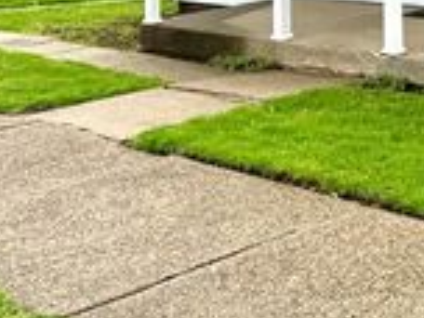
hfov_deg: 22.3
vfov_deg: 16.8
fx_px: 968
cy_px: -169
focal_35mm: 79
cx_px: 544
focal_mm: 6.76
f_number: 1.78
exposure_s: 1/1314
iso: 80
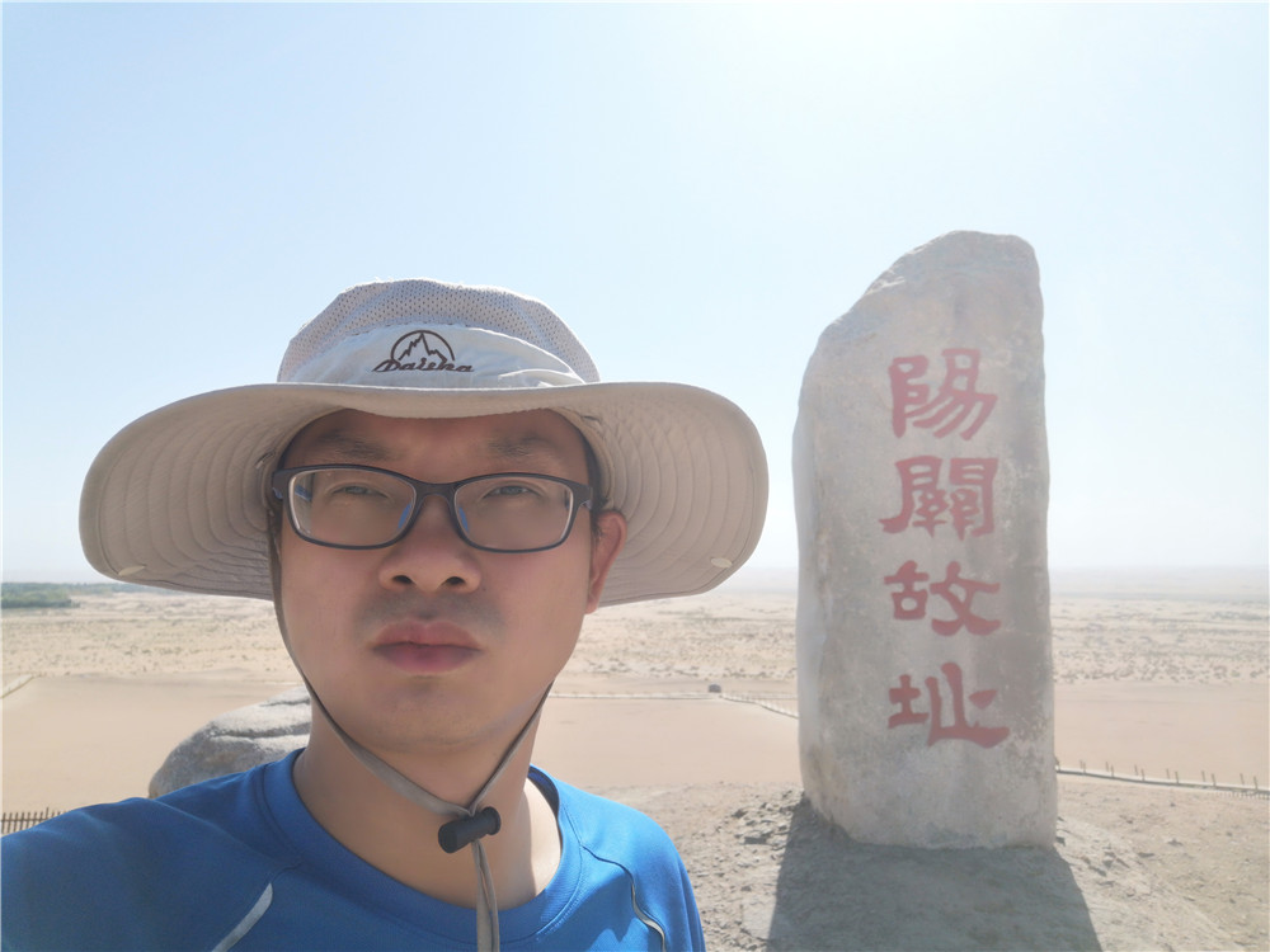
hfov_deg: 67.3
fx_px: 954
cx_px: 635
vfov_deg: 53.1
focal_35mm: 26
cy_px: 476
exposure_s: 1/1048
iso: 50
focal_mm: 3.36
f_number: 2
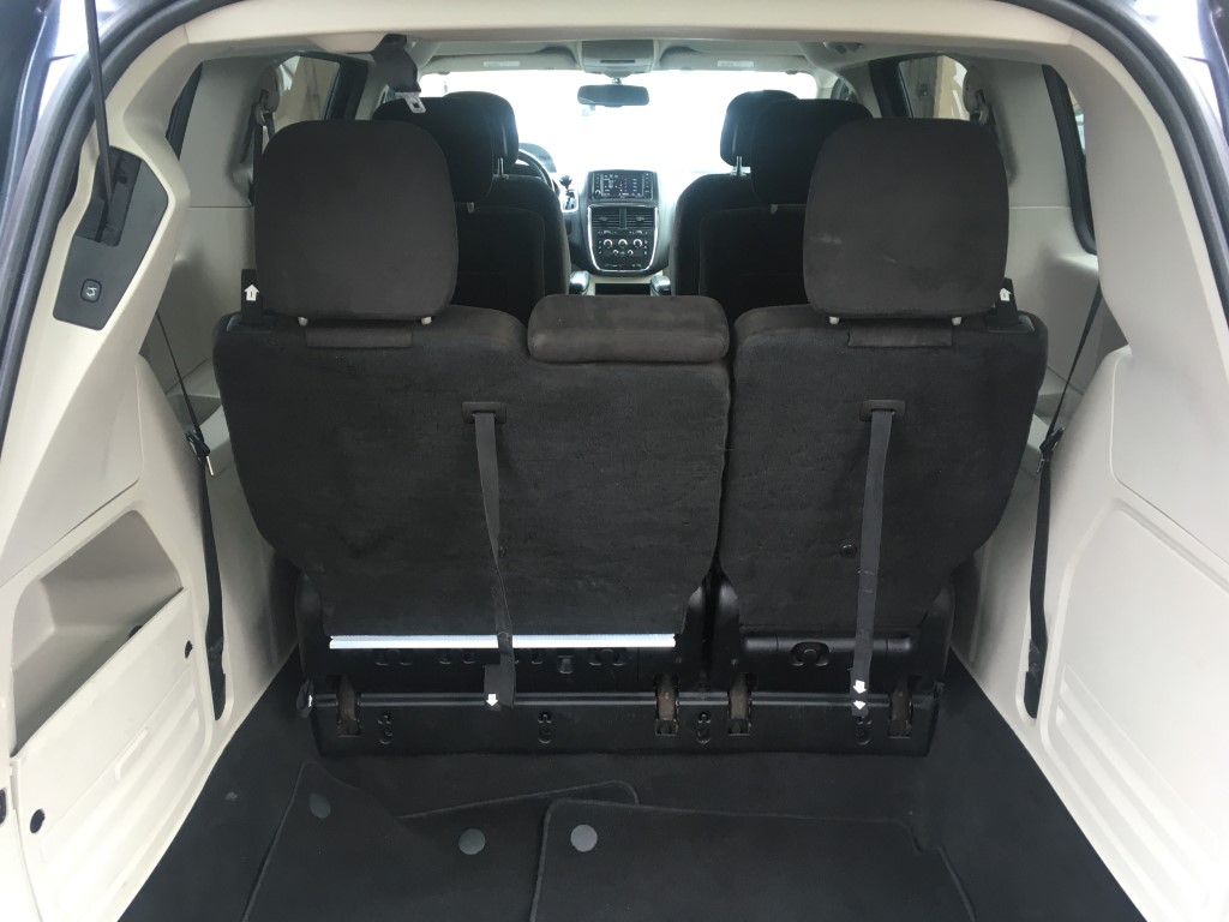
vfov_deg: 48.2
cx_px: 614
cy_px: 461
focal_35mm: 29
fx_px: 1030
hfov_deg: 61.7
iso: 50
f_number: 2.2
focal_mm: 4.15
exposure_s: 1/30
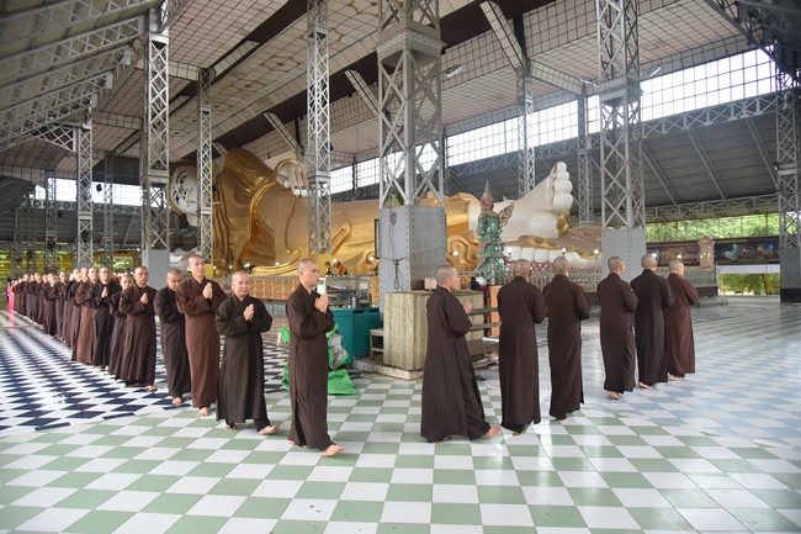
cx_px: 400
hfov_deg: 73.8
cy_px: 267
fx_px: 534
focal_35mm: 24
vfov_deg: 53.1
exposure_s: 1/125
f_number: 4
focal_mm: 24
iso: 1250
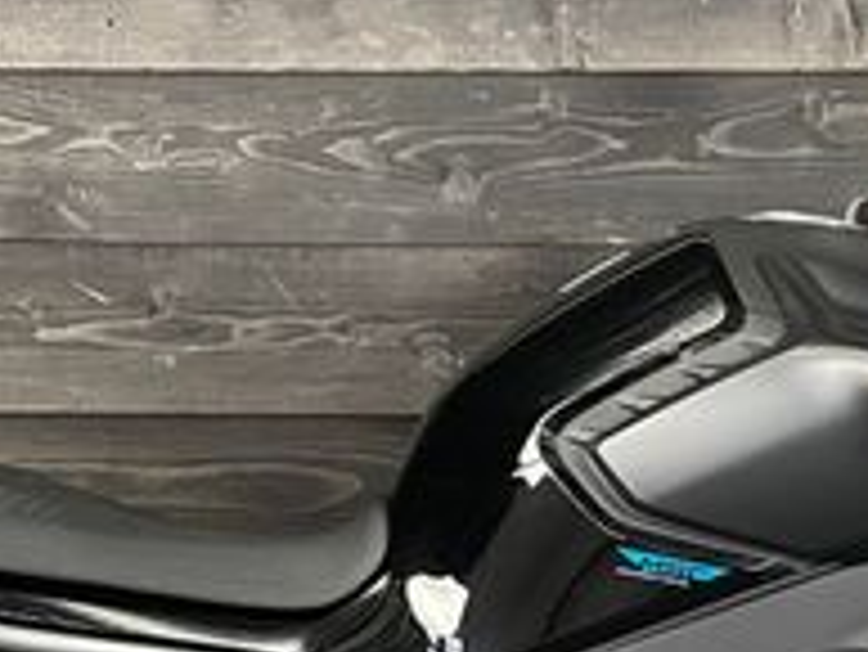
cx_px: 499
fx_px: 2158
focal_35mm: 86
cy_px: 751
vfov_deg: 16.6
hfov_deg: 22.7
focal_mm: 4.2
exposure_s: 1/33
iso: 640
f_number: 1.6
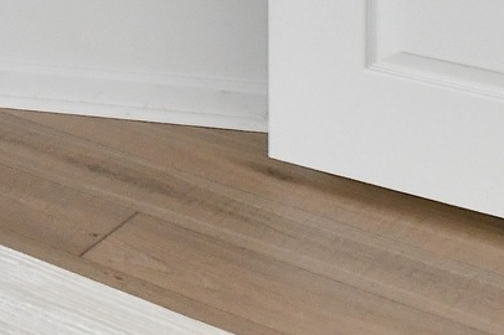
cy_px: -572
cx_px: -1195
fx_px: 1483
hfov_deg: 10.0
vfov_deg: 10.4
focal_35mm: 106
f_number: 7.1
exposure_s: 1/100
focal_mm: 14
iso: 800
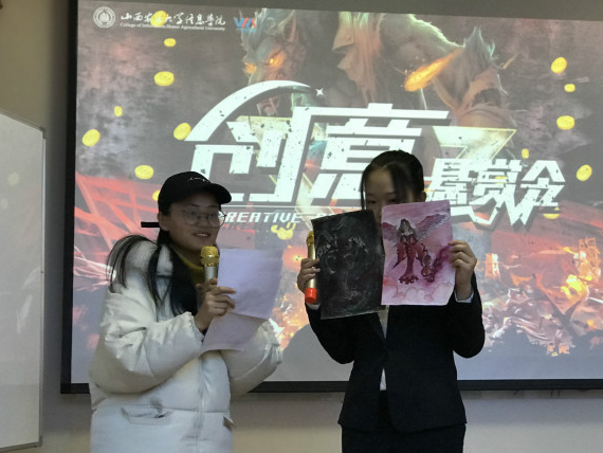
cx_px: 319
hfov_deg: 30.2
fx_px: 1115
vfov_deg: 22.9
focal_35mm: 64
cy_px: 230
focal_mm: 6.6
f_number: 2.8
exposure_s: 1/50
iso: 200
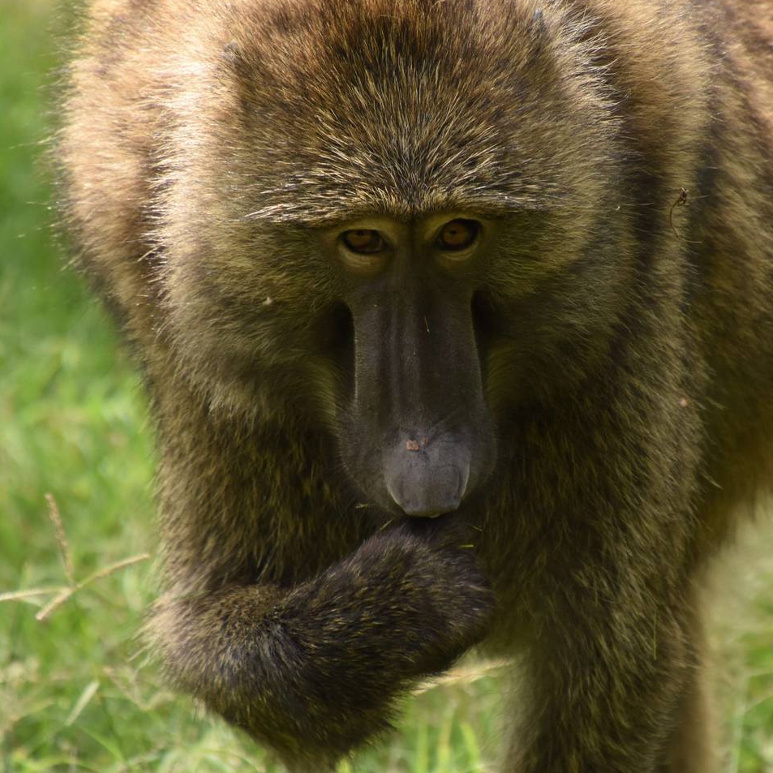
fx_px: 16220
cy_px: 348
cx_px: 510
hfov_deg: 2.7
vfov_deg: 2.7
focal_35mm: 642
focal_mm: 300
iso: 640
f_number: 6.3
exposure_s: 1/500
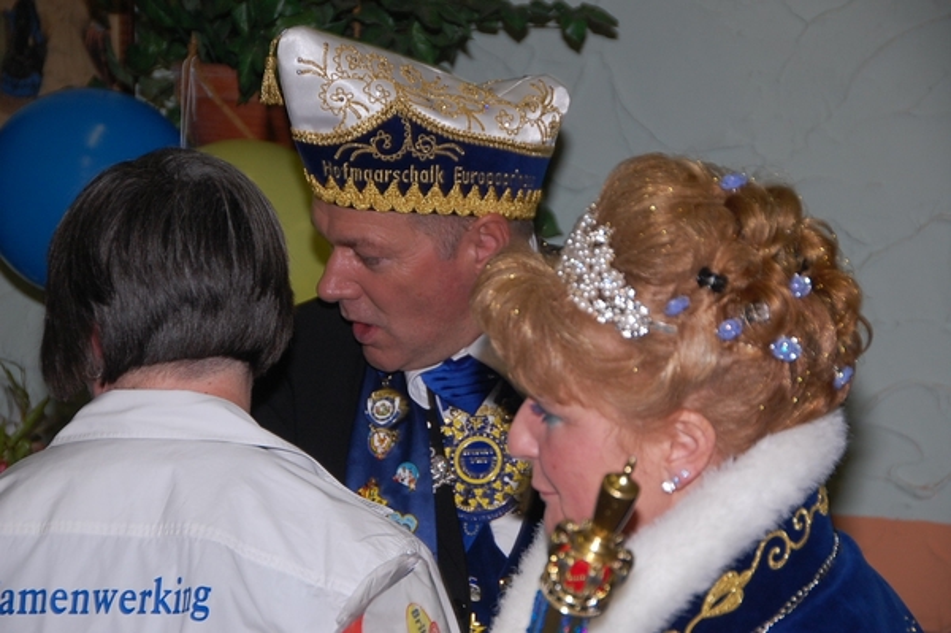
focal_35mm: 120
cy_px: 316
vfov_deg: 11.4
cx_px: 476
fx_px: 3167
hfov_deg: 17.1
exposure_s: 1/60
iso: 400
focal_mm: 80
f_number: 5.3
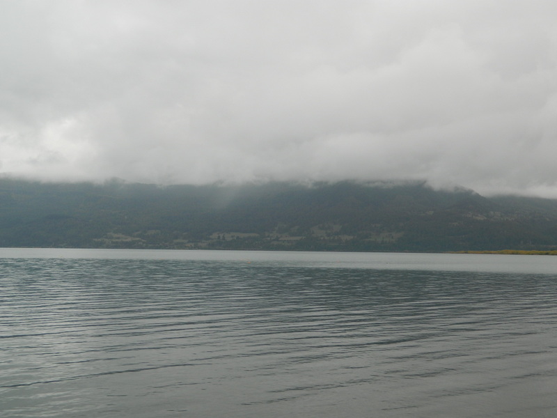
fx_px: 756
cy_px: 209
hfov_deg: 40.4
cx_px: 278
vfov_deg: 30.9
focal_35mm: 47
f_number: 3.6
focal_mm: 8.4
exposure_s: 1/80
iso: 80
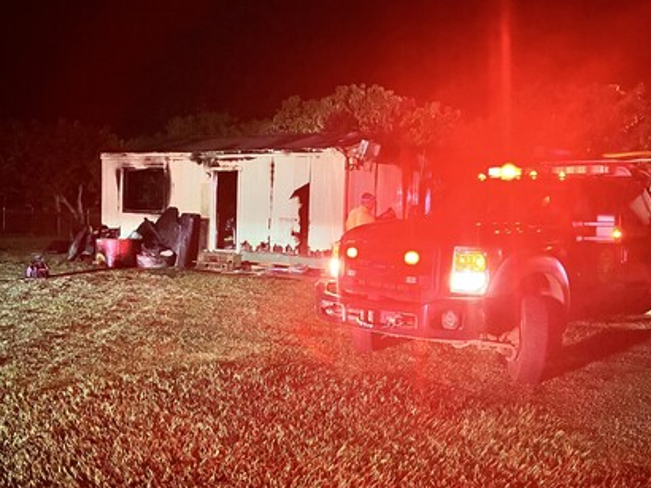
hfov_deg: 50.8
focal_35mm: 36
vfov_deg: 39.6
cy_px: 255
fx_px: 677
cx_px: 412
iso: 640
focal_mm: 5.1
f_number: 1.6
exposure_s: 1/30
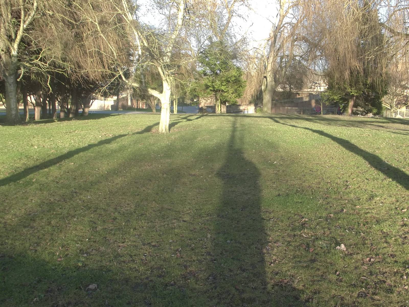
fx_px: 390
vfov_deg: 42.9
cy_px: 154
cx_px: 204
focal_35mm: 33
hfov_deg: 55.4
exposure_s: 1/200
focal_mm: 5.9
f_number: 3.3
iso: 80
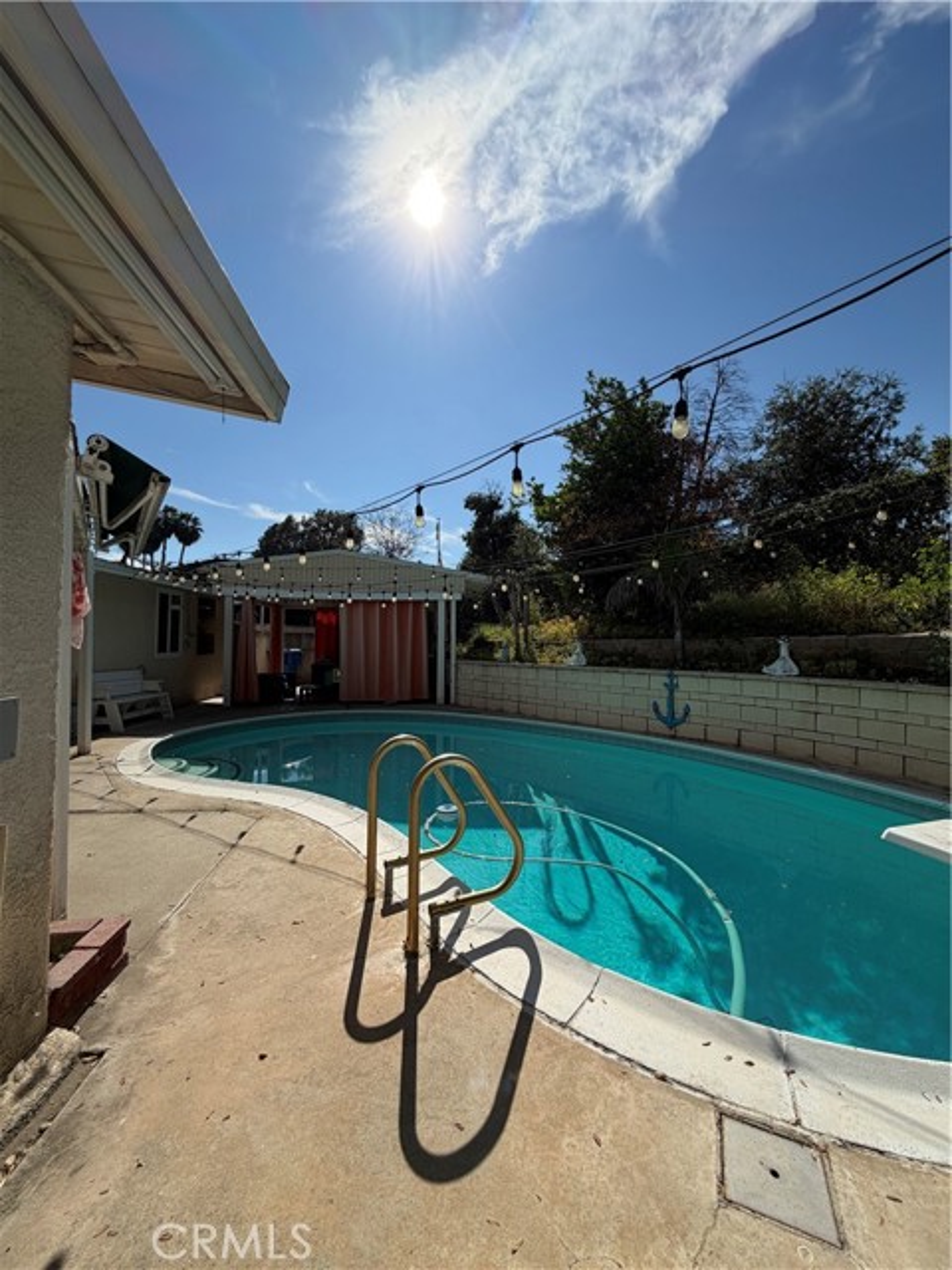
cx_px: 476
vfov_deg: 102.1
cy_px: 635
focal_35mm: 14
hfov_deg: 85.7
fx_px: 513
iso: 25
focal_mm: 2.22
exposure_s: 1/1572
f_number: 2.2
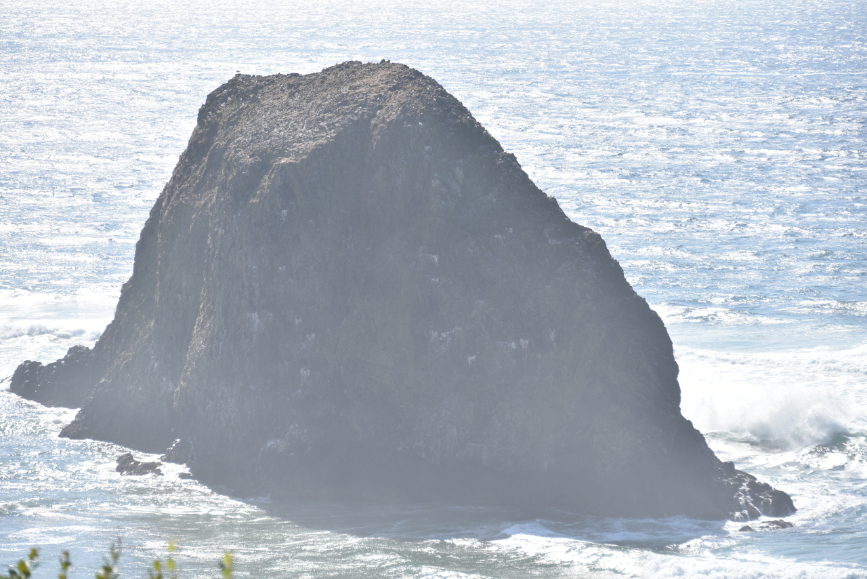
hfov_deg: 12.1
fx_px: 4095
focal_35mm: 170
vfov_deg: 8.1
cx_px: 434
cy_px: 290
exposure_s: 1/400
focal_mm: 170
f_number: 6.3
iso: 100
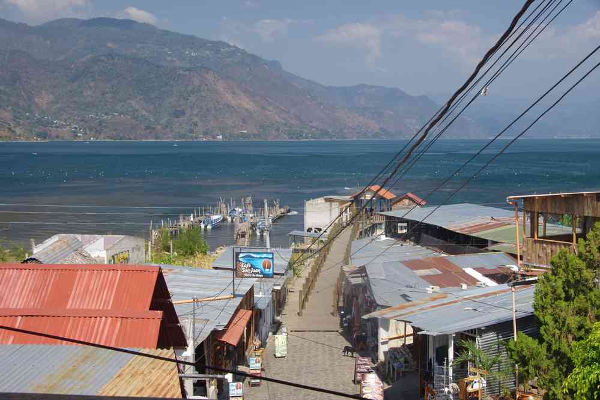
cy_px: 200
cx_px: 300
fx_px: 875
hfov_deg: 37.9
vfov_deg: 25.8
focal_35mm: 52
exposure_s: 1/100
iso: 200
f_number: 11
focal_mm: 35
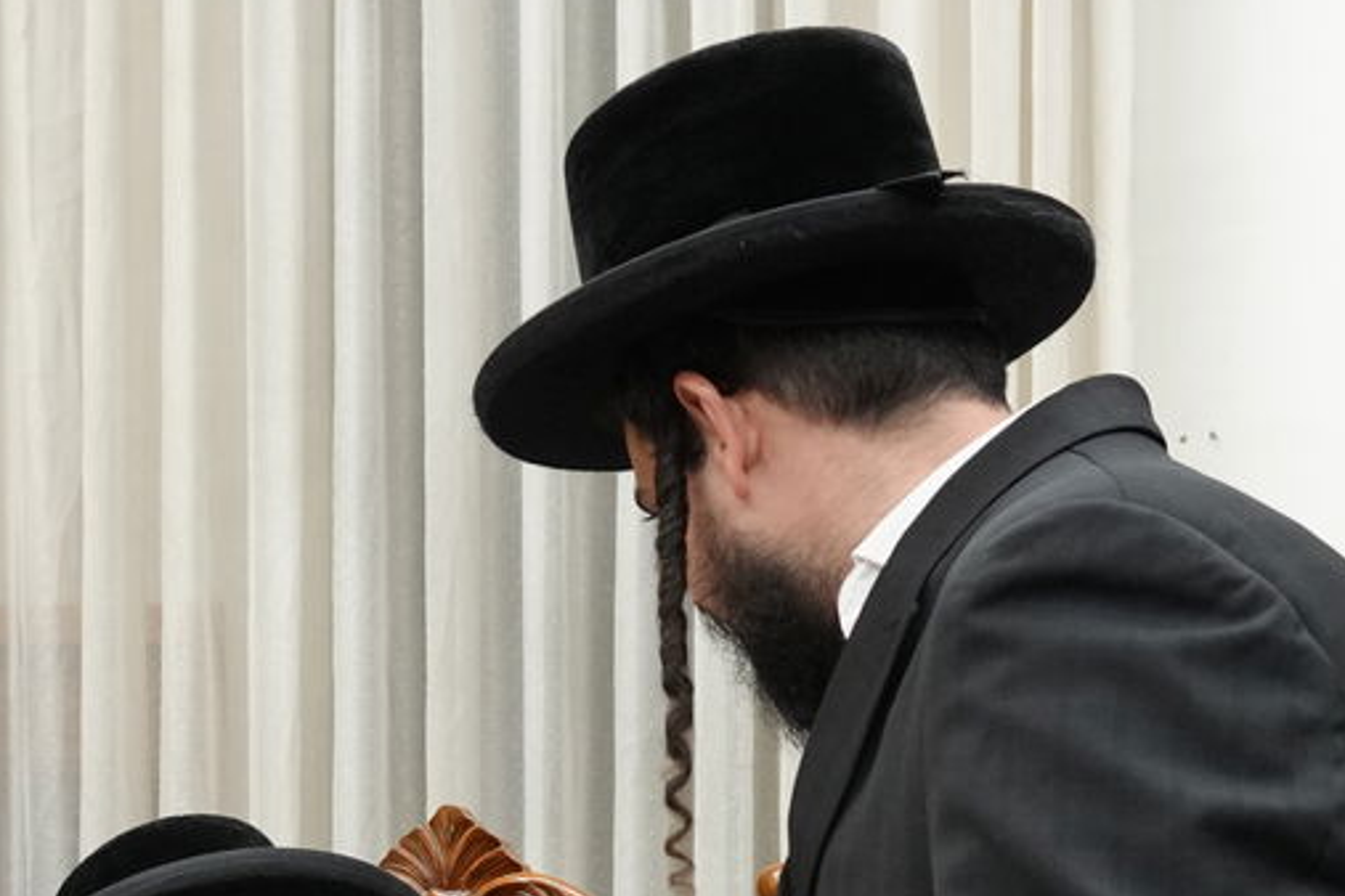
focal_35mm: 116
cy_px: 1160
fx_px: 4334
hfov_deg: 17.4
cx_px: 172
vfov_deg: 11.5
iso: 2000
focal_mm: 28.3
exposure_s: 1/160
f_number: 4
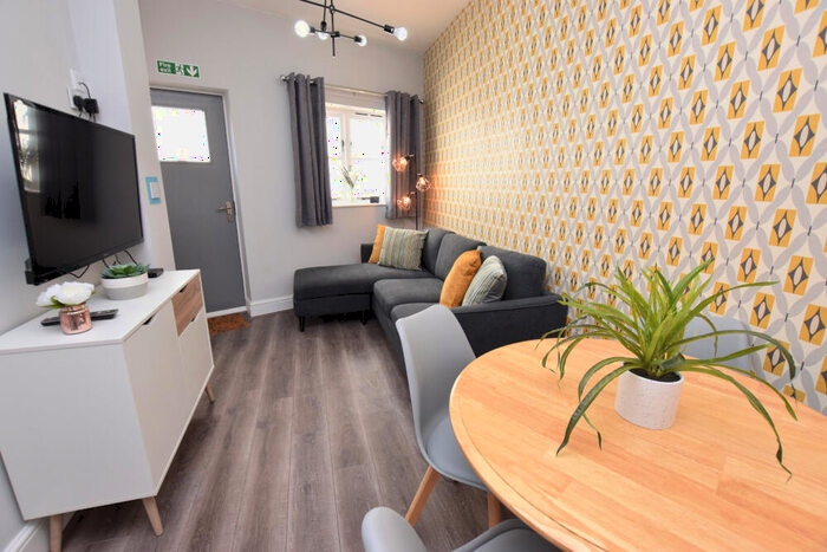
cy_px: 276
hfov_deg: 100.4
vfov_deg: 77.4
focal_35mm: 15
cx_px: 414
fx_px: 345
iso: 720
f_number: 5.6
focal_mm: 10
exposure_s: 1/125
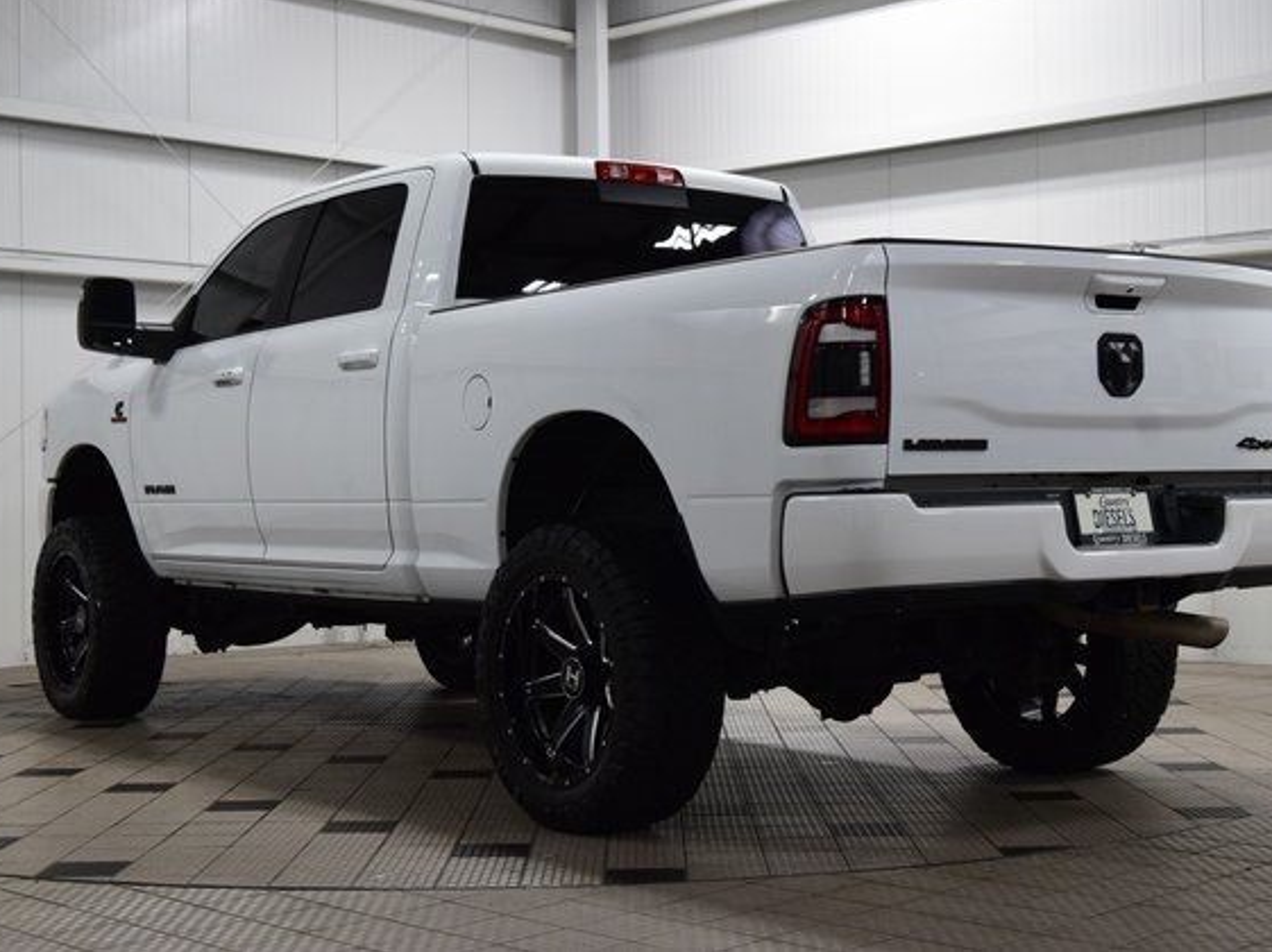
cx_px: 692
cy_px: 470
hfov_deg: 34.3
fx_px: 2056
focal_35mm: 56
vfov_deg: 26.1
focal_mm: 34
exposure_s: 1/60
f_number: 7.1
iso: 1600
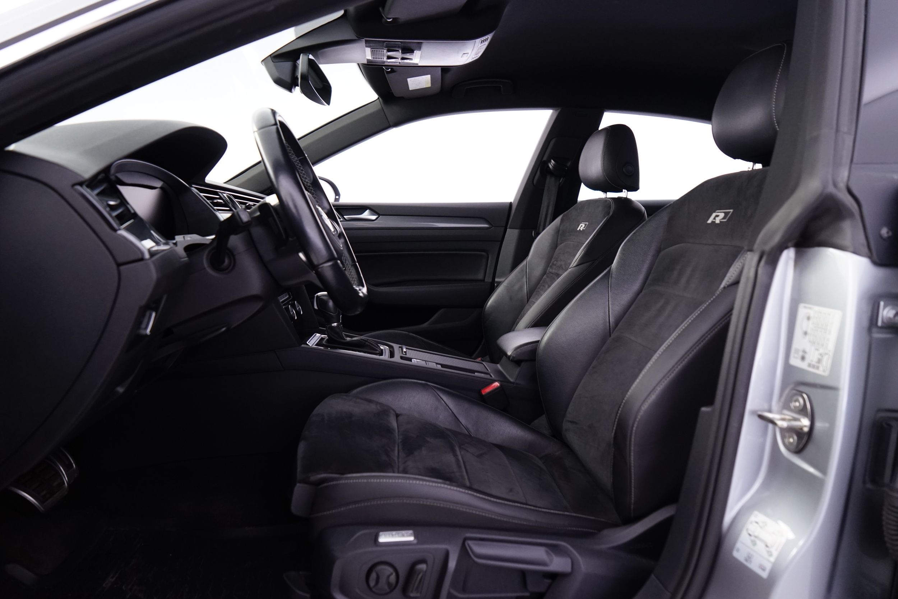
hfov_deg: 73.7
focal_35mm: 24
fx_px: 599
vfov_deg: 53.1
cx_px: 449
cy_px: 300
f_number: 5
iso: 1250
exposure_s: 1/8
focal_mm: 24
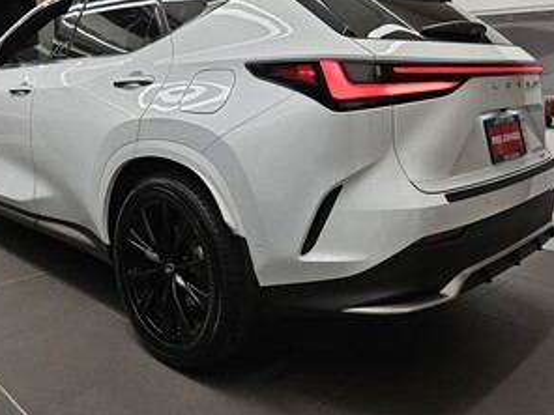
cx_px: 247
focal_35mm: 34
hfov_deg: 53.8
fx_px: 544
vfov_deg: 41.1
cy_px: 128
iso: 64
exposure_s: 1/163
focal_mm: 5
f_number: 1.8
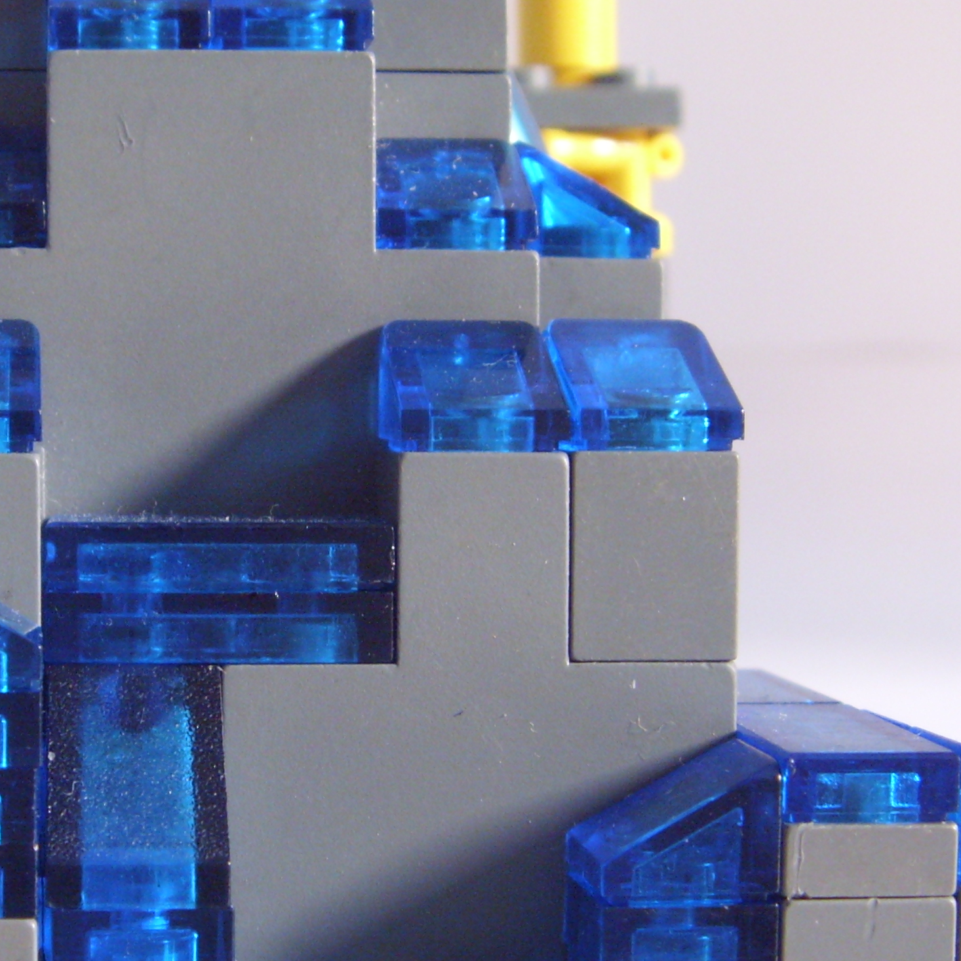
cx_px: 193
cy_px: 554
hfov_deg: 27.6
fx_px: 1916
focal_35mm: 61
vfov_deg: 28.1
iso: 300
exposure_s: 1/5
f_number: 3.5
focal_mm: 6.3
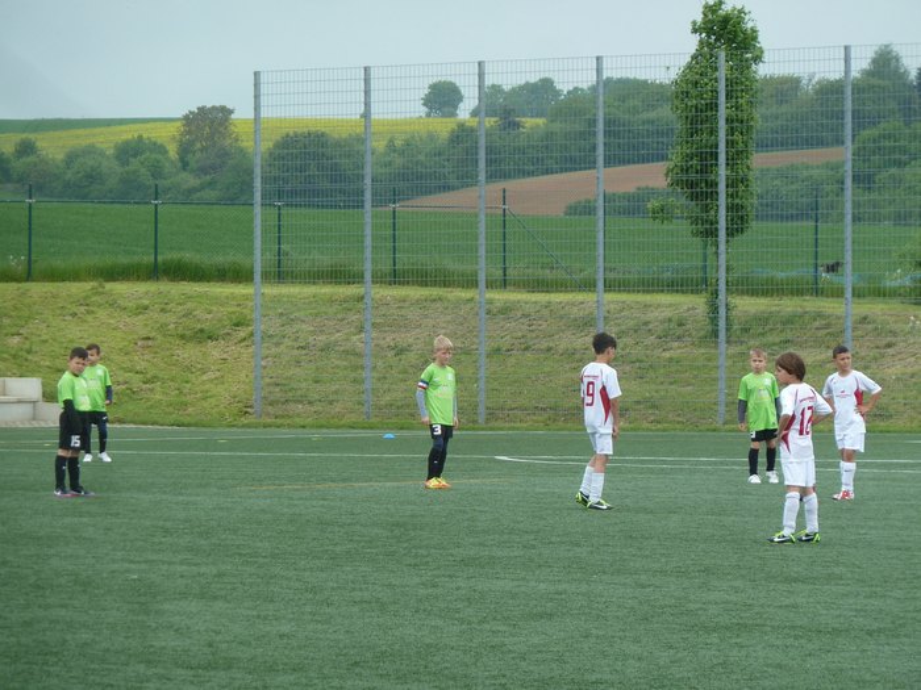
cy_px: 345
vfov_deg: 7.1
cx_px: 460
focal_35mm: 210
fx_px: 5587
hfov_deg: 9.4
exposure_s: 1/160
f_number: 4.6
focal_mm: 34.4
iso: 80
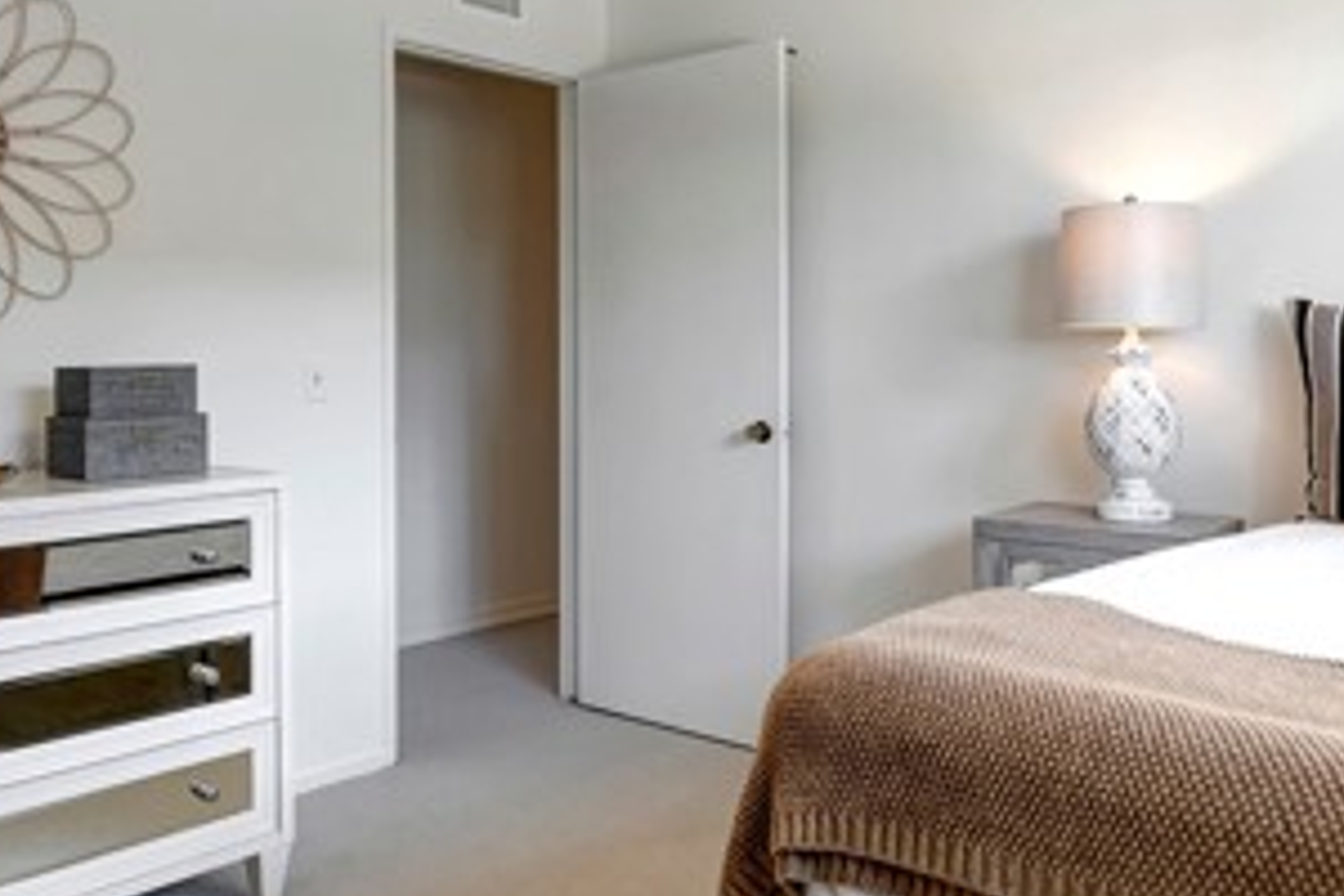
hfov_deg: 58.5
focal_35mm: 32
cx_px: 578
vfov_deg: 41.0
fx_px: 1195
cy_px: 394
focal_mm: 10
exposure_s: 1/320
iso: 500
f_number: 2.8
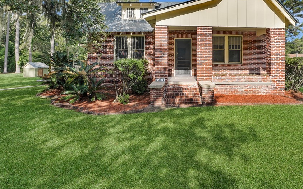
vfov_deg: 56.0
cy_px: 63
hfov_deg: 81.2
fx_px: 173
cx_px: 183
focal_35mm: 21
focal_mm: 16
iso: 320
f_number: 9
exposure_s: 1/400
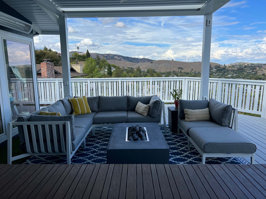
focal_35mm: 26
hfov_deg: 67.3
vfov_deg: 53.0
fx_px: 200
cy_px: 100
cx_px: 133
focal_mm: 5.7
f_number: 1.5
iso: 50
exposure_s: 1/2915
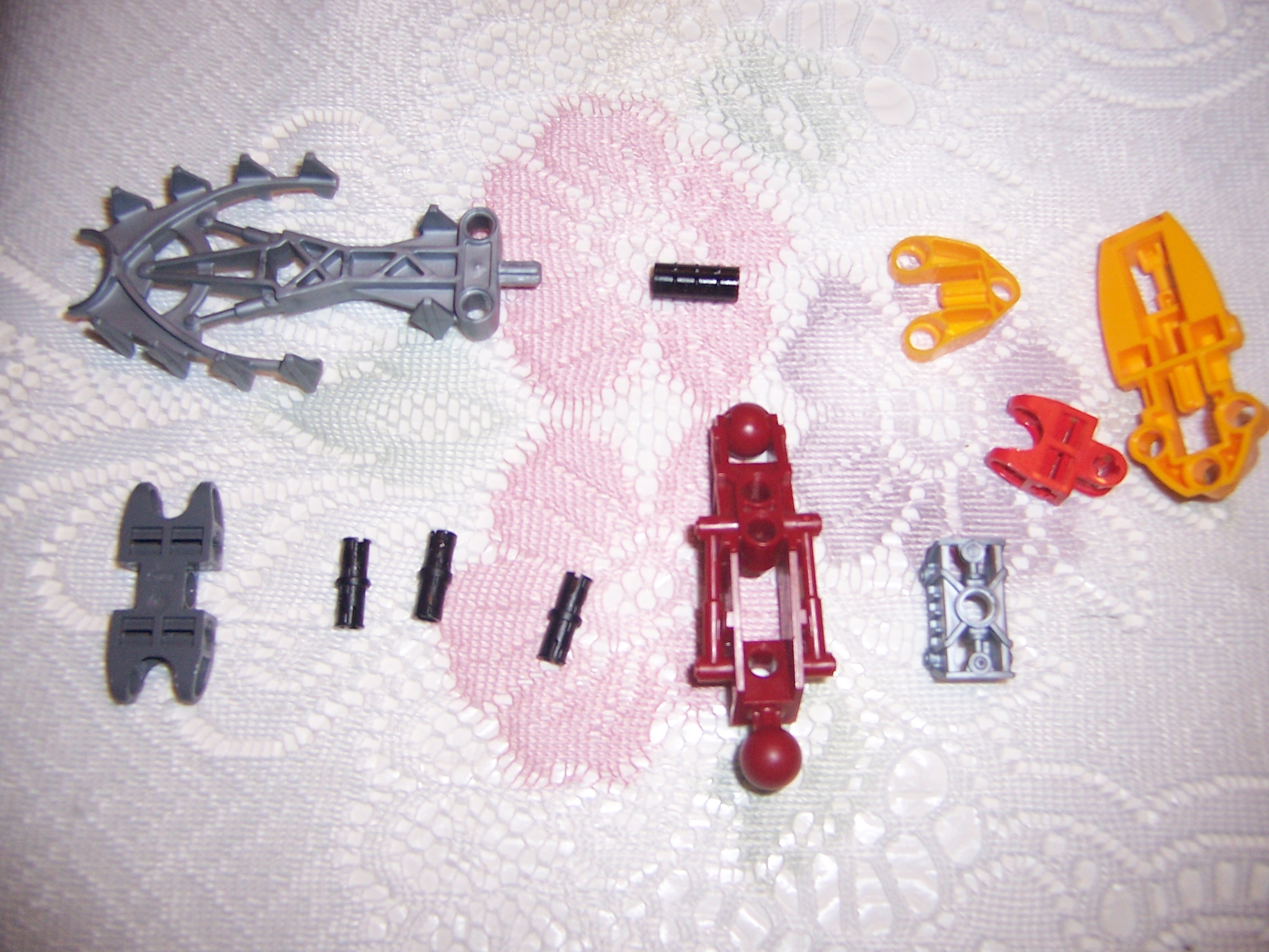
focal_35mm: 33
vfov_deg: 42.9
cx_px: 634
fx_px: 1210
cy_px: 476
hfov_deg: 55.4
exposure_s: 1/30
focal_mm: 5.5
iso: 140
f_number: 2.8
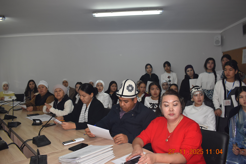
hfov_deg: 67.4
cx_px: 123
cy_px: 82
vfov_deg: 47.9
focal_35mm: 27
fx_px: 184
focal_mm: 18
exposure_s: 1/100
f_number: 5
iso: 800
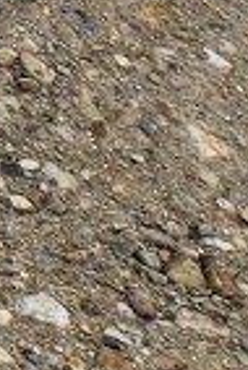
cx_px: -1540
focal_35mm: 243
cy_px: -878
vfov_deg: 7.2
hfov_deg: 3.9
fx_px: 2505
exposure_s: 1/397
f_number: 1.8
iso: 25
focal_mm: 5.4
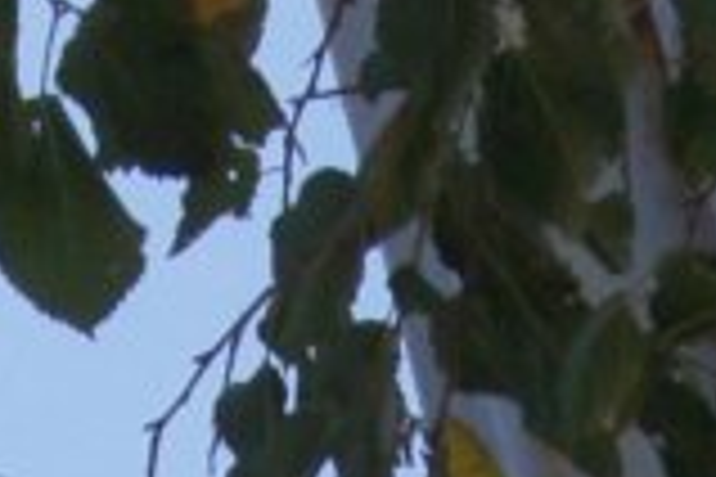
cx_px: -185
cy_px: 1424
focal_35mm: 622
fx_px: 12365
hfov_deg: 3.3
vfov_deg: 2.2
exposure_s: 1/400
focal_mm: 55
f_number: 13
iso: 800
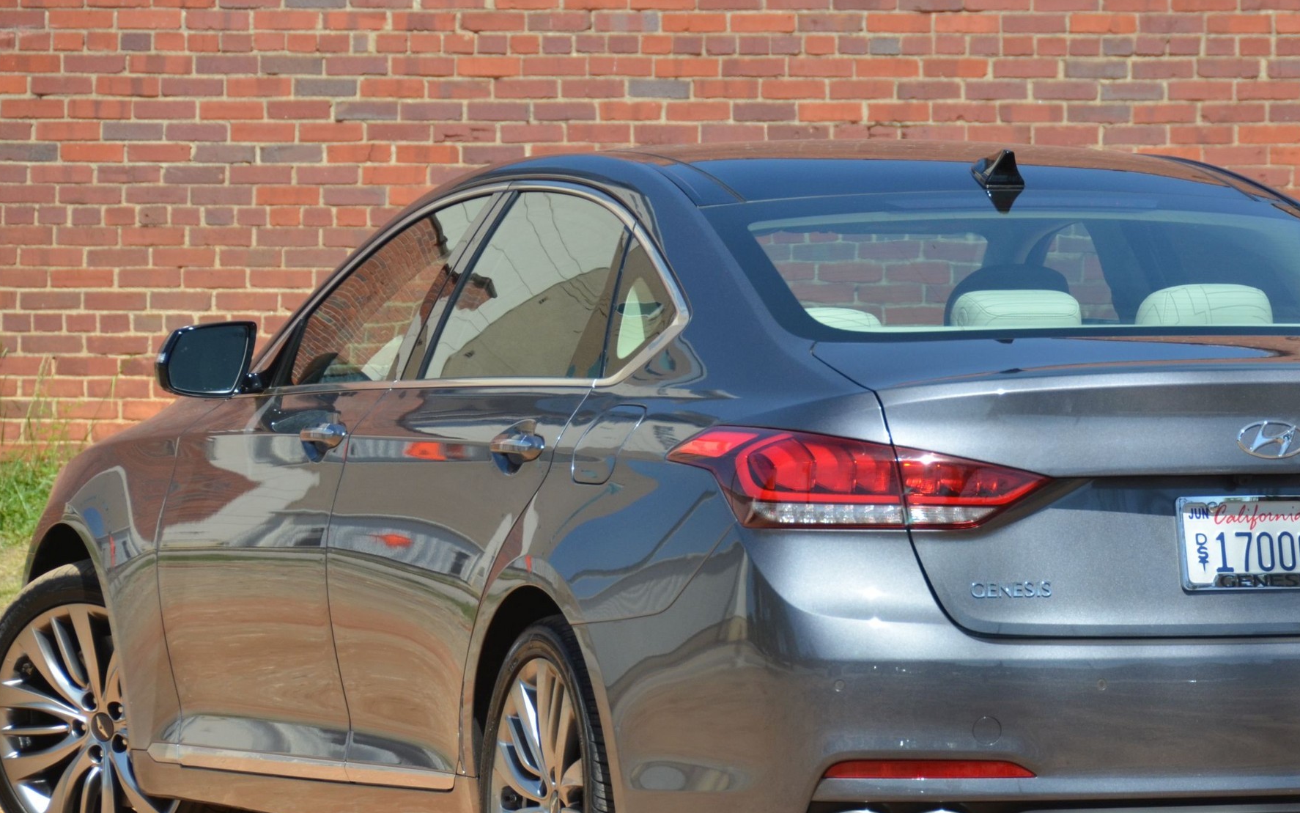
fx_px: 9141
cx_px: 860
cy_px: 511
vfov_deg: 5.1
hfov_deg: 8.1
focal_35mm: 258
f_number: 6.3
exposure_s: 1/1600
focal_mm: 120
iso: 400
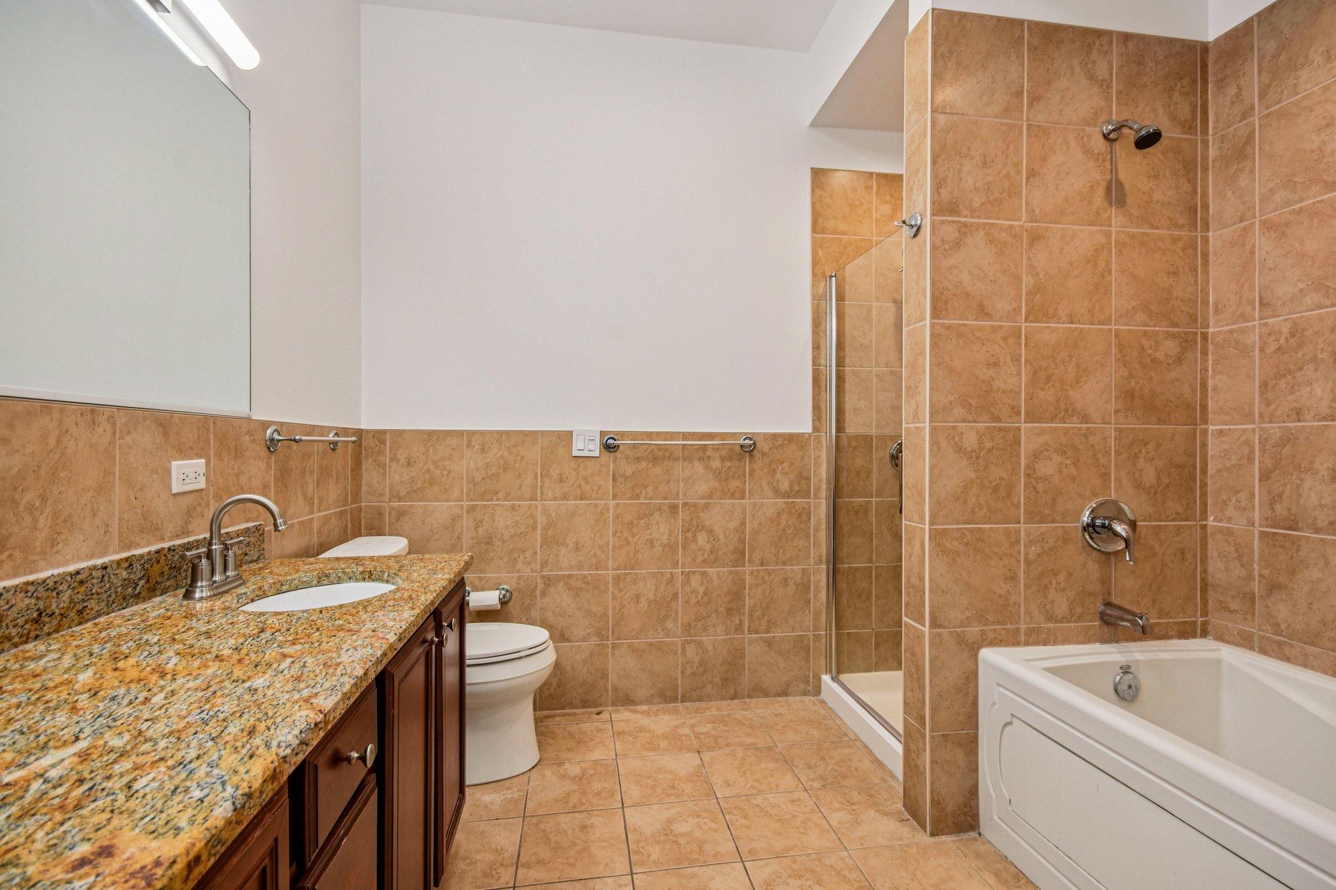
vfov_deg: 72.0
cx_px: 668
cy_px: 445
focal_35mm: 16
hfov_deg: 95.0
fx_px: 612
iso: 400
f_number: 8
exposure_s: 1/50
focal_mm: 11
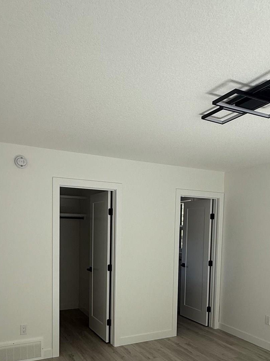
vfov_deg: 58.2
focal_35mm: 30
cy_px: 250
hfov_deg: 46.8
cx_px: 142
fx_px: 312
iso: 50
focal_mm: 2.22
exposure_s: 1/99
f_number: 2.2
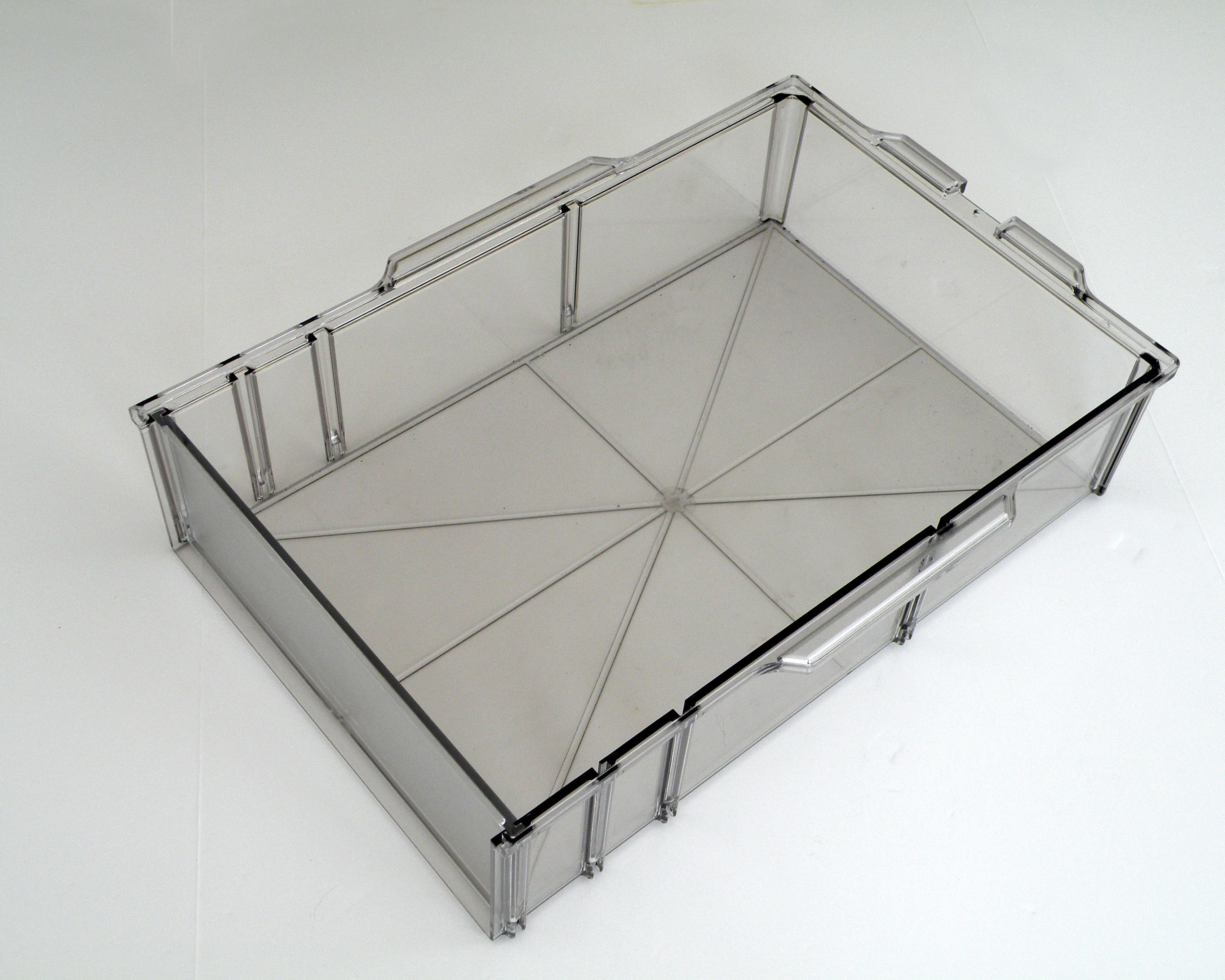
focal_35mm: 44
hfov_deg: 42.0
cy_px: 488
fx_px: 1595
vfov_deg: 34.1
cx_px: 641
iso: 70
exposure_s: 1/60
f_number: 3.2
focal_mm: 7.4
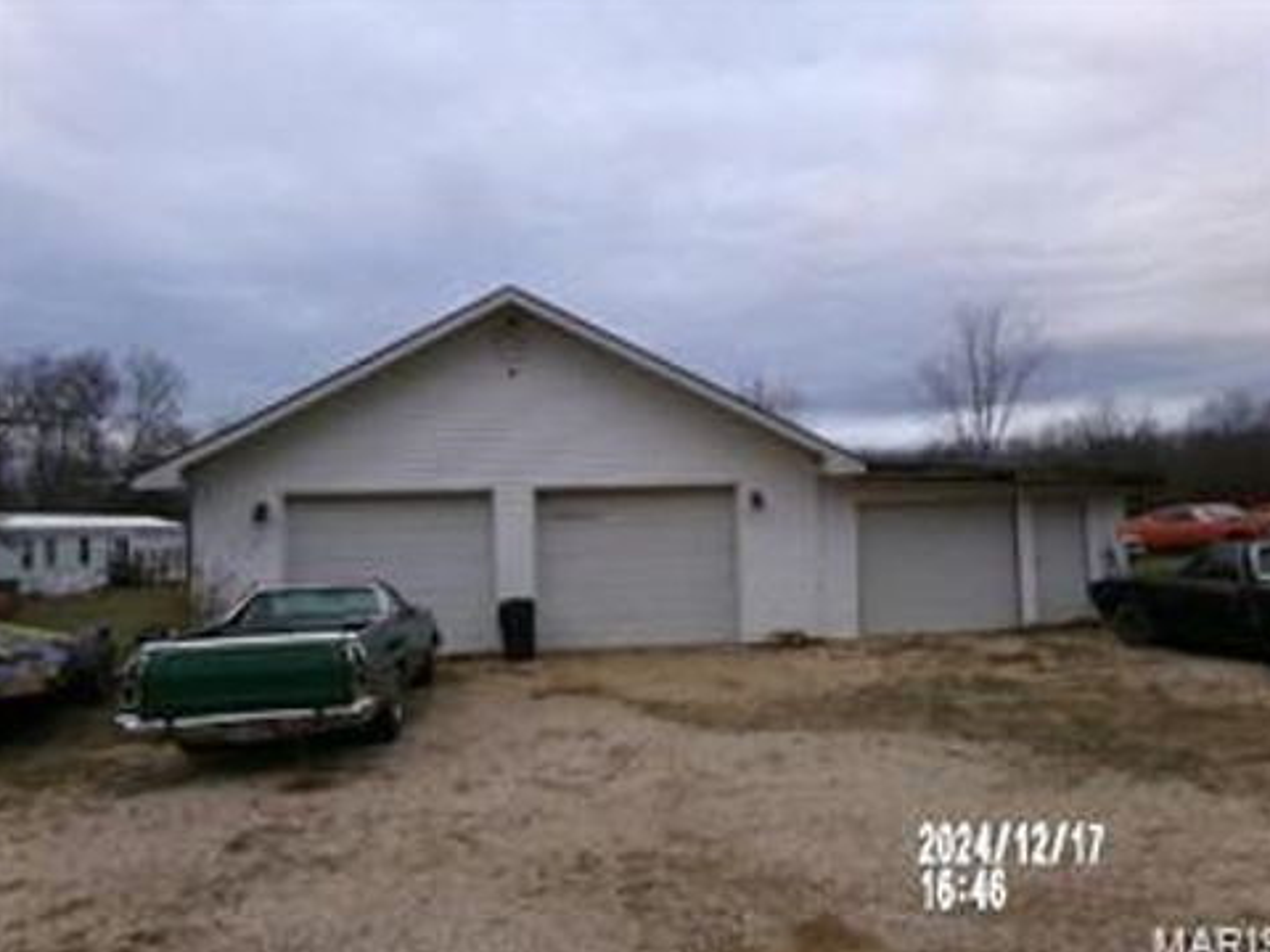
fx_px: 917
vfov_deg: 54.9
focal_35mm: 25
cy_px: 480
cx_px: 632
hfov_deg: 69.4
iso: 100
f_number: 3.7
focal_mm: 4.3
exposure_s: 1/125
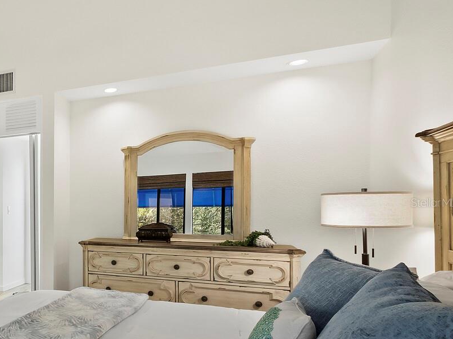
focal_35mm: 28
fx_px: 366
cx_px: 12
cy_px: 203
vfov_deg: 49.5
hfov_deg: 52.1
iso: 400
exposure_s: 1/2.5
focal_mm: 7
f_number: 11
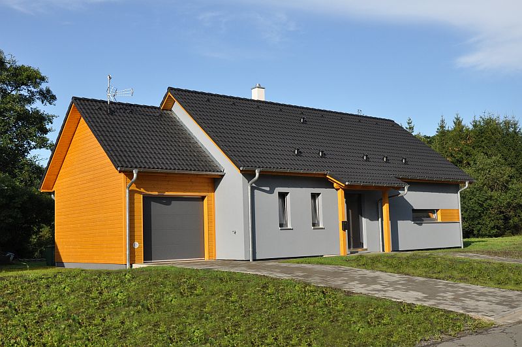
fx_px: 478
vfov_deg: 39.9
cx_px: 261
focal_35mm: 33
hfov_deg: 57.3
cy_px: 174
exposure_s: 1/1600
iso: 500
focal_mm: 22
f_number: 6.3
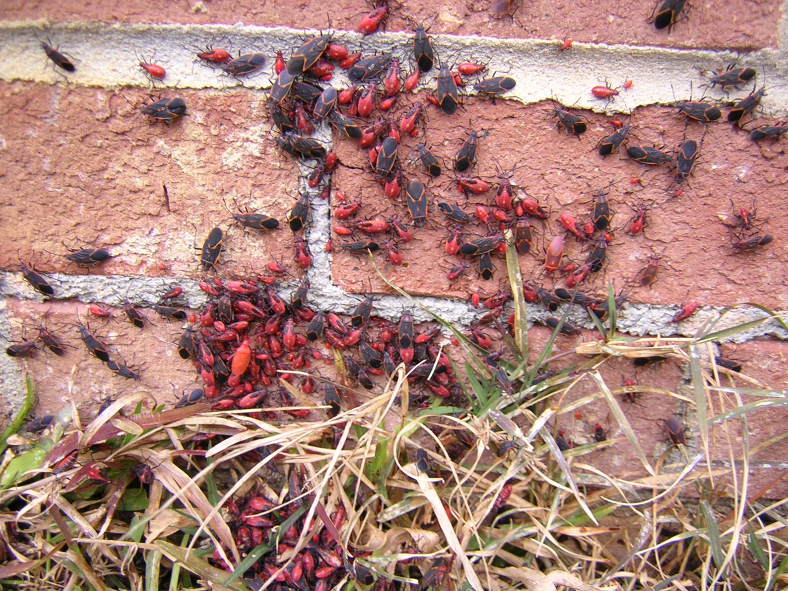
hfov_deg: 51.4
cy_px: 296
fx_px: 820
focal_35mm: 36
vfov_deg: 39.7
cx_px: 394
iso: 100
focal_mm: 4.7
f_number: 2.6
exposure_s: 1/57.7
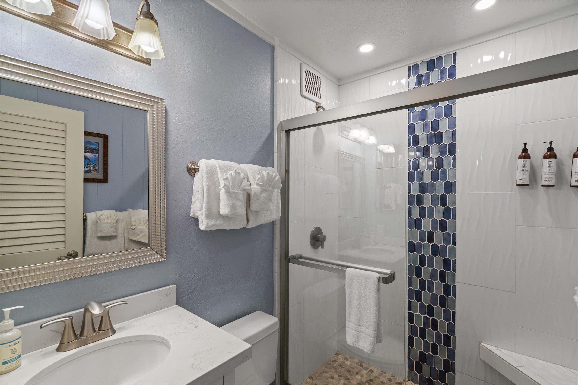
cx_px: 289
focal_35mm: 16
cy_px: 192
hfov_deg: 96.7
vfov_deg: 73.7
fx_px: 257
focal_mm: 16
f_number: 8
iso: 100
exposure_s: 1/5
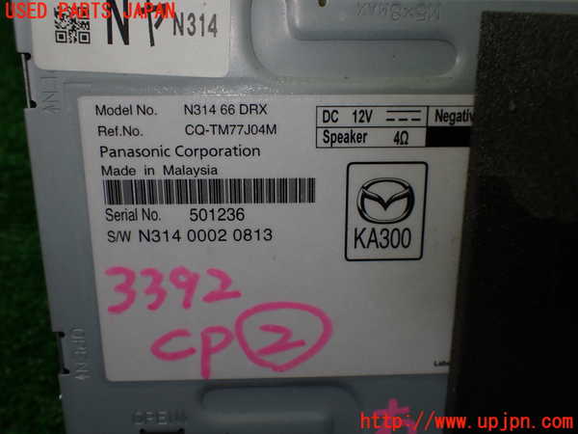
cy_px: 217
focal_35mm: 30
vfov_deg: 46.8
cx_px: 289
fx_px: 501
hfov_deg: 60.0
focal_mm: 5.4
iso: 100
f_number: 3.2
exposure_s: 1/125
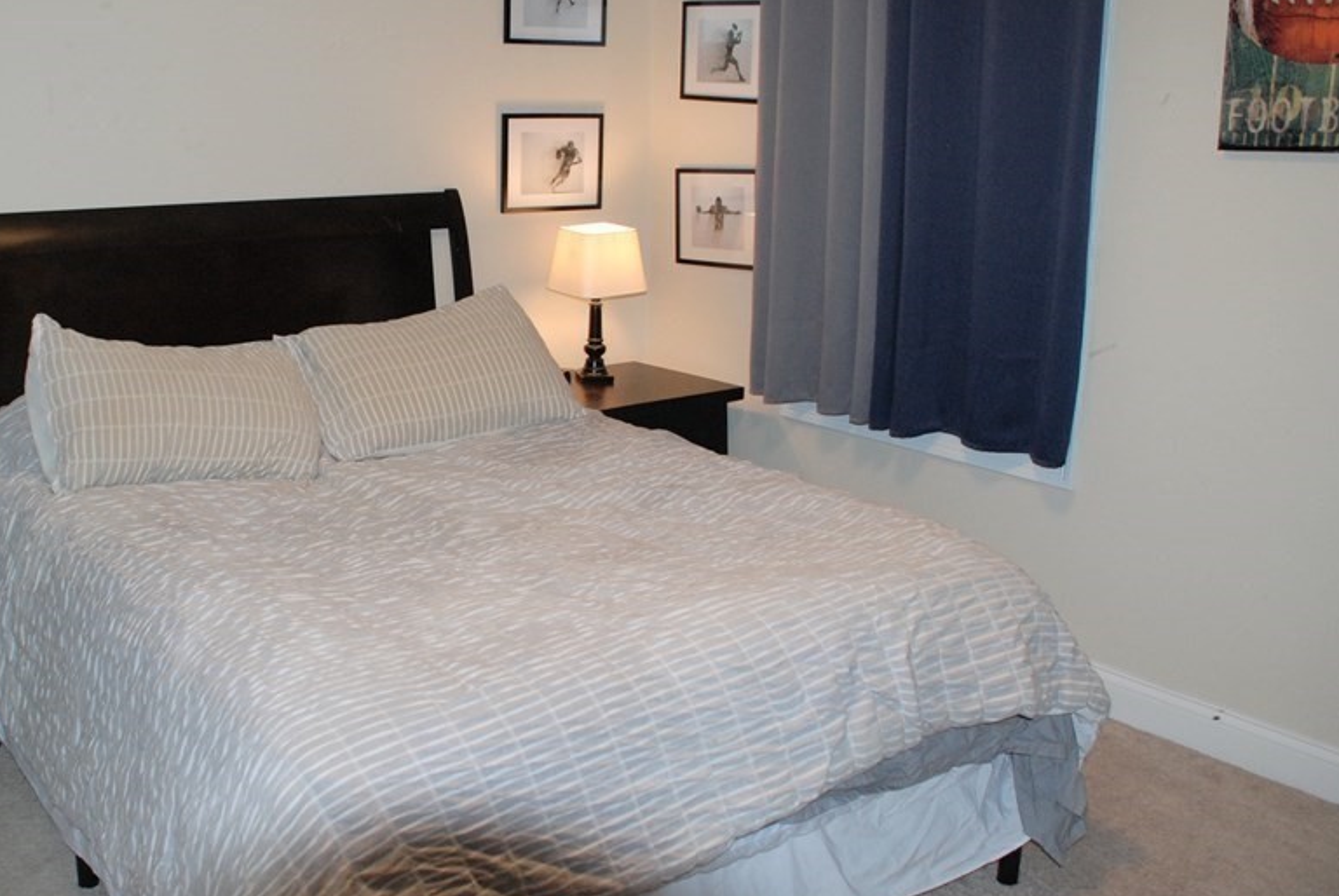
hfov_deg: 47.7
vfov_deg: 33.4
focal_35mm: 40
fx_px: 1489
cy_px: 395
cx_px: 459
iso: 640
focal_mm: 20
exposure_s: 1/60
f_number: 4.5
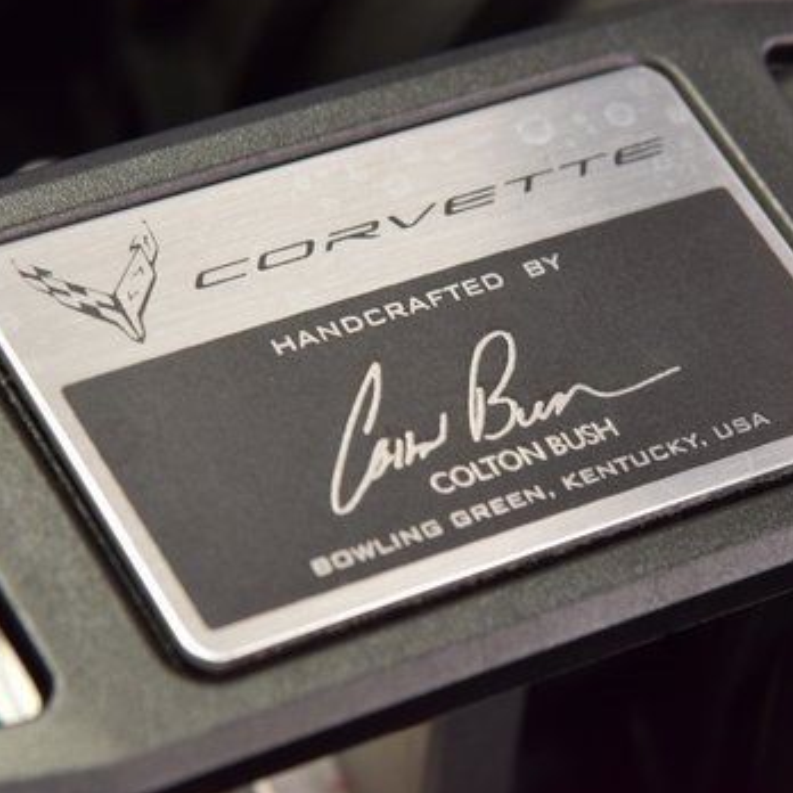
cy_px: 341
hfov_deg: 10.7
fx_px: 4251
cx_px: 419
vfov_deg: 10.7
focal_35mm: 164
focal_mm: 70
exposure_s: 1/30
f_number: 7.1
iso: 1250
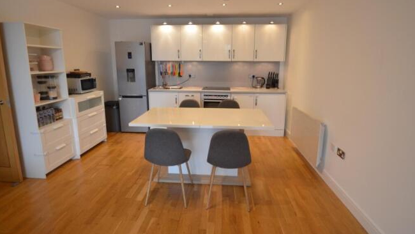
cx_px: 208
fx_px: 209
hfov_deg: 89.6
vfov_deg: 58.2
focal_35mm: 19
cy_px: 101
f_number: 4
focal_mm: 12
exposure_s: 1/60
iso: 640
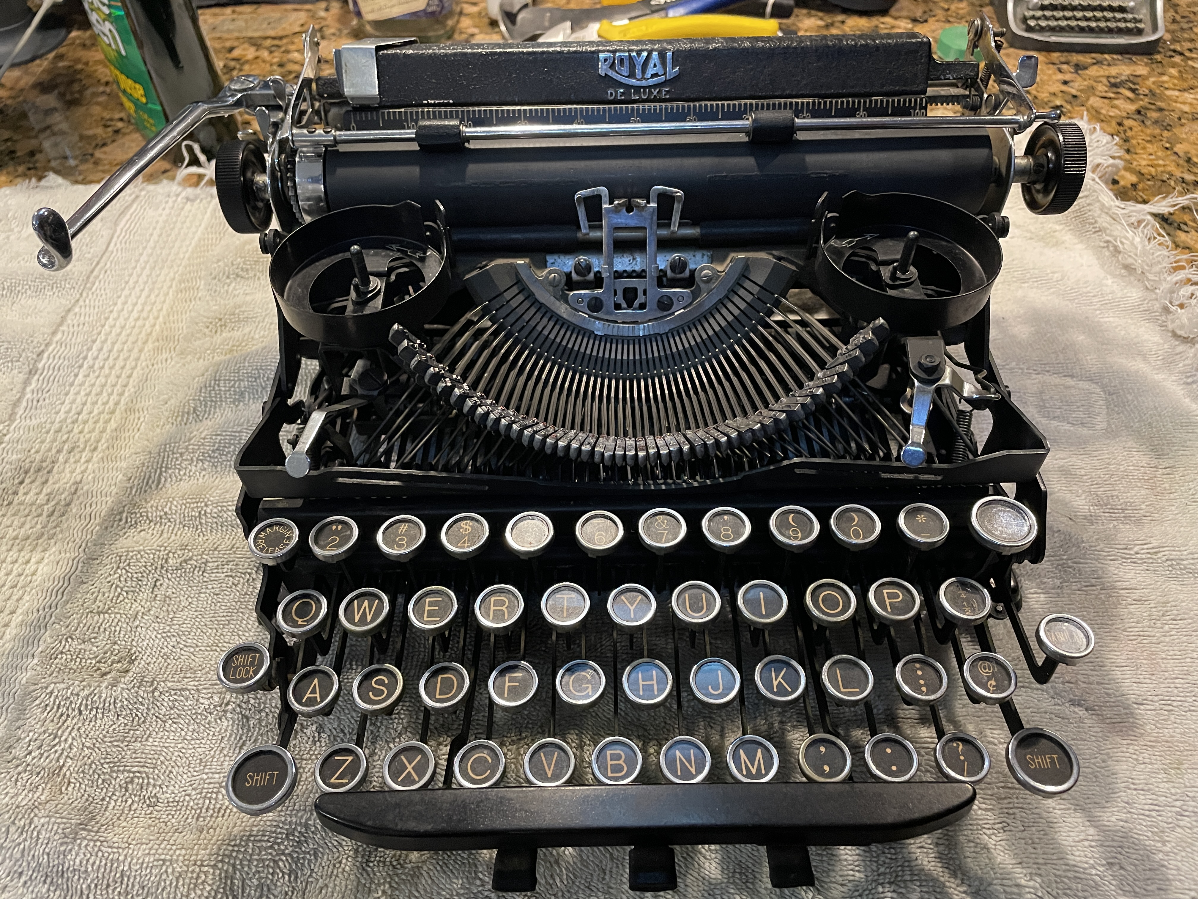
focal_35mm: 26
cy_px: 450
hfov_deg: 67.3
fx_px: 900
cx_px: 599
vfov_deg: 53.1
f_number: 1.6
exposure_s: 1/60
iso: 500
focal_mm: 4.2
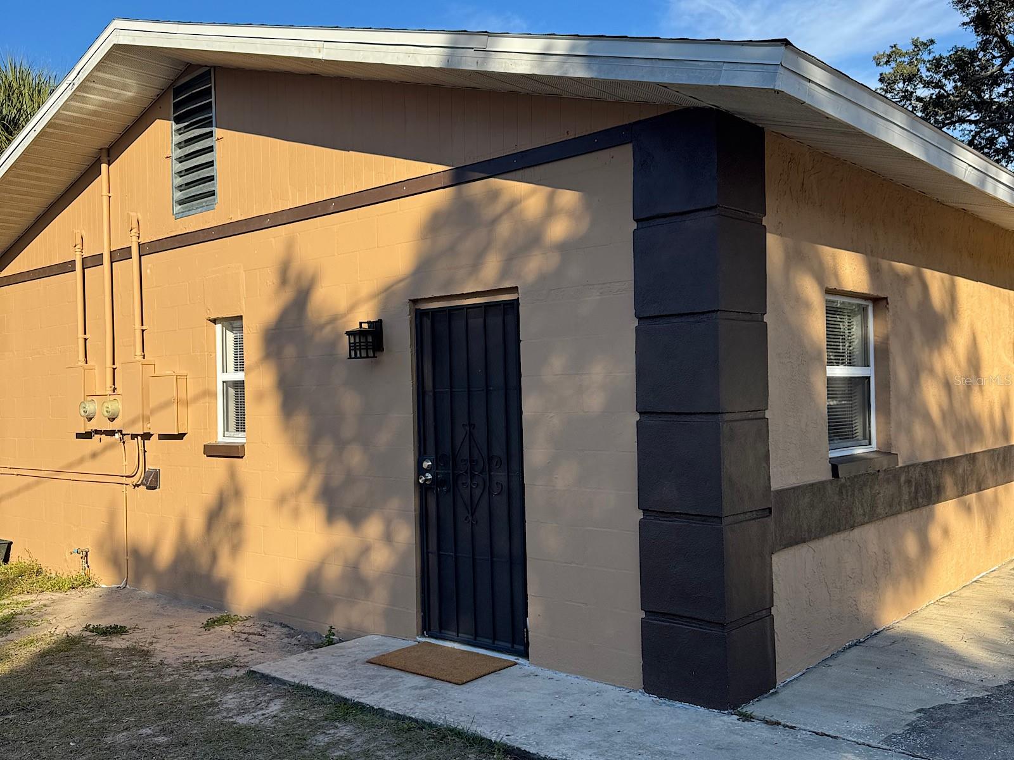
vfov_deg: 56.8
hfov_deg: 71.6
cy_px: 380
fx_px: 703
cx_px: 507
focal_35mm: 24
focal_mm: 6.76
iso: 80
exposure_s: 1/2710
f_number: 1.78
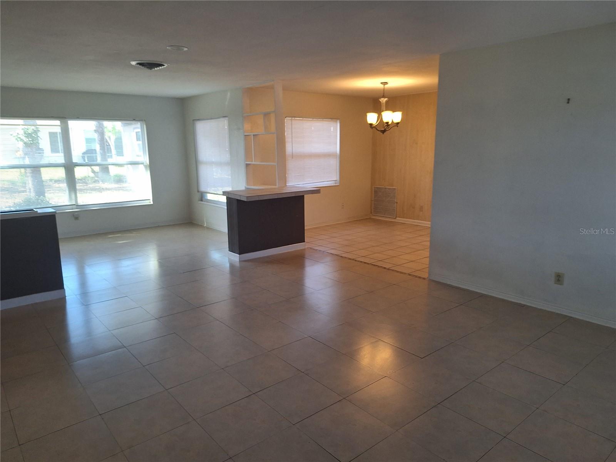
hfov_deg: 73.9
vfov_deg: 58.9
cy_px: 231
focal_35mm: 23
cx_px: 308
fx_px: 409
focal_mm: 5.54
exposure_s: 1/60
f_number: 1.8
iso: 64
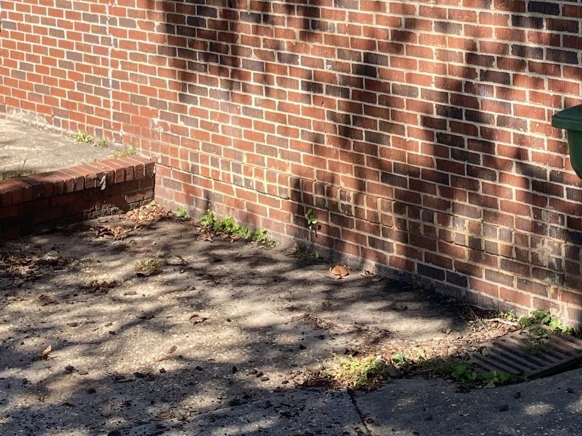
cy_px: -55
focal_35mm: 87
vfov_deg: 16.4
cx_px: 375
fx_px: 1463
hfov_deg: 22.4
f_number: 1.8
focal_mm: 3.99
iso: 20
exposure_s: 1/527
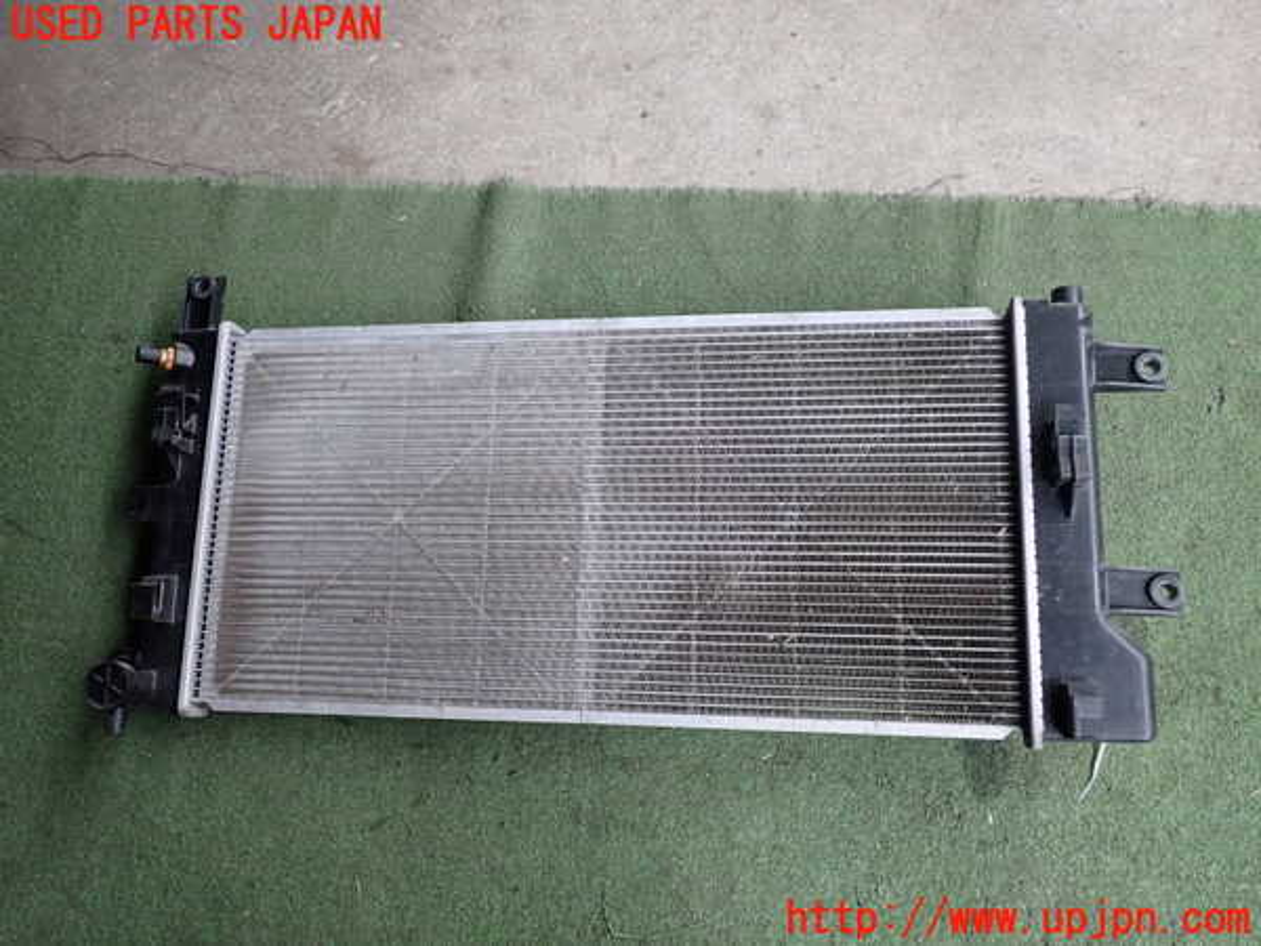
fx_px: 1093
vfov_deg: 46.8
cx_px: 630
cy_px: 473
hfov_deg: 60.0
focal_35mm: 30
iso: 200
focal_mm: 5.4
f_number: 2.3
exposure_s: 1/100
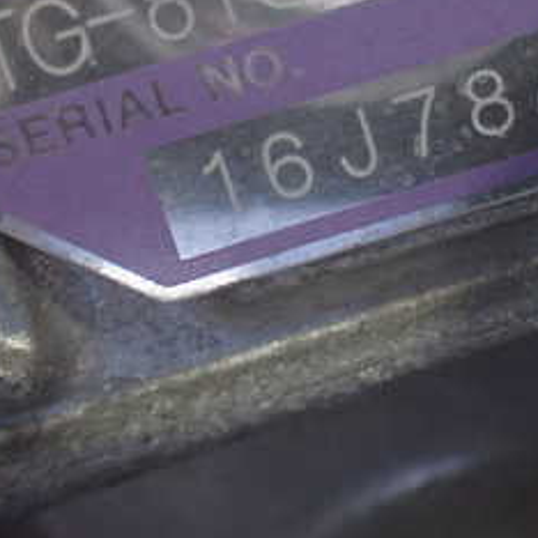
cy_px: 30
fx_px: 1196
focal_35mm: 68
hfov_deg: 24.9
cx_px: 444
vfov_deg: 24.5
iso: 640
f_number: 2.3
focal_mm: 5.4
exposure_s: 1/125
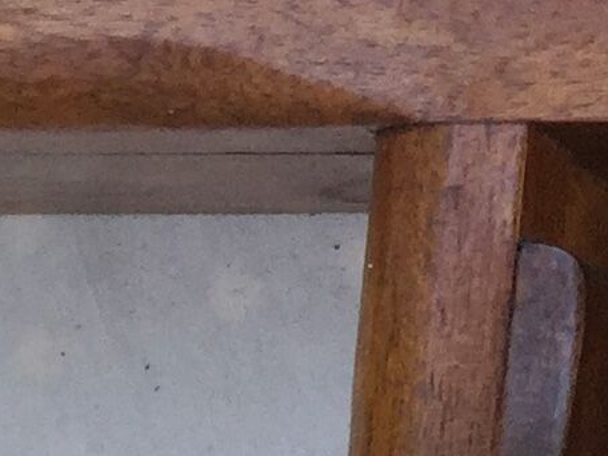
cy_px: -512
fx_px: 3899
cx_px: 1729
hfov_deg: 7.9
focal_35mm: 222
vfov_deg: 6.5
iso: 32
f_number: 2.4
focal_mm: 3.3
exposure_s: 1/100
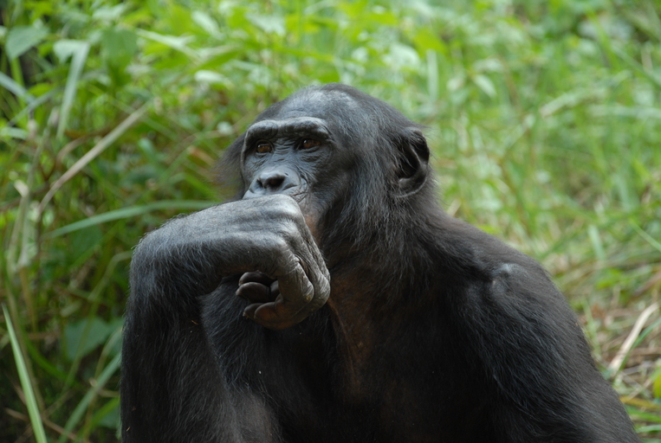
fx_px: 2622
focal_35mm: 142
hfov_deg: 14.4
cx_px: 330
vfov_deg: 9.7
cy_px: 222
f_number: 5.6
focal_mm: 95
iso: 320
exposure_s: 1/80
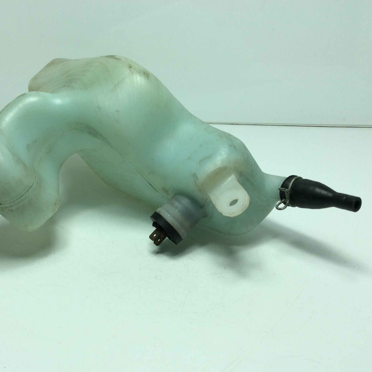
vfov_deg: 43.9
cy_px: 186
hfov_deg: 43.4
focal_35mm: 38
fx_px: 462
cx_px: 132
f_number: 2.4
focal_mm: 3.3
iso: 32
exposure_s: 1/473
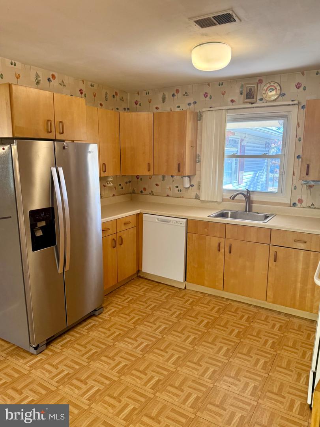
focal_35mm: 24
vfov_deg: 71.6
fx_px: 296
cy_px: 214
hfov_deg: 56.9
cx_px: 160
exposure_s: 1/108
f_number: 1.78
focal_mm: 6.76
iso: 200
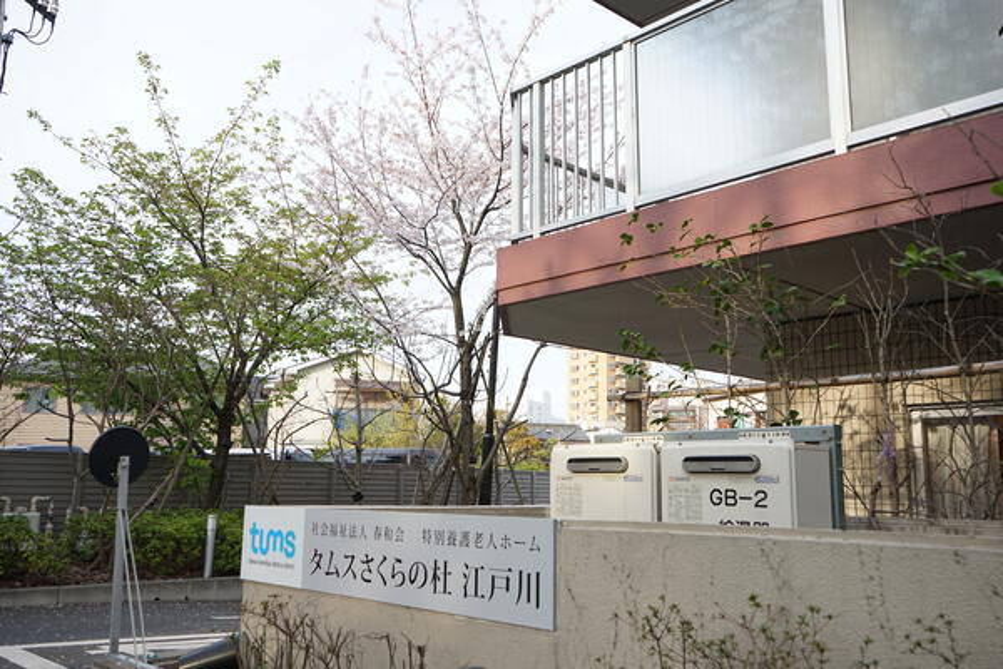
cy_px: 334
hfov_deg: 60.3
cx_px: 502
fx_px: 864
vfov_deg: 42.3
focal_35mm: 31
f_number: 7.1
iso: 400
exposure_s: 1/200
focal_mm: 31
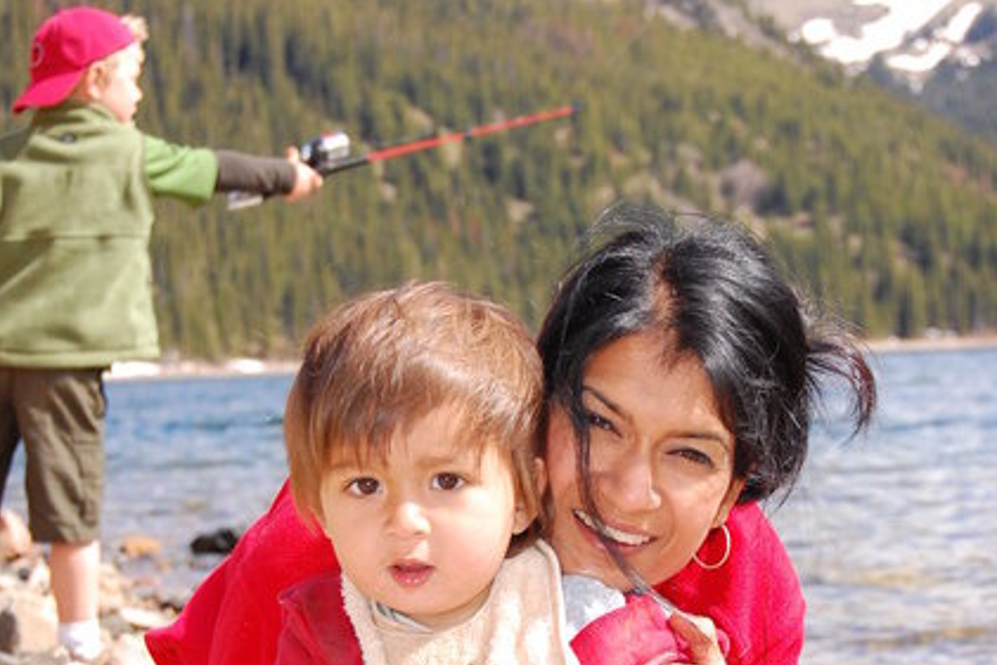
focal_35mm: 114
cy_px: 509
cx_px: 502
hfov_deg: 17.9
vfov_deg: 12.0
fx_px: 3158
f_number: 8
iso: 400
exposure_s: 1/500
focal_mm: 50
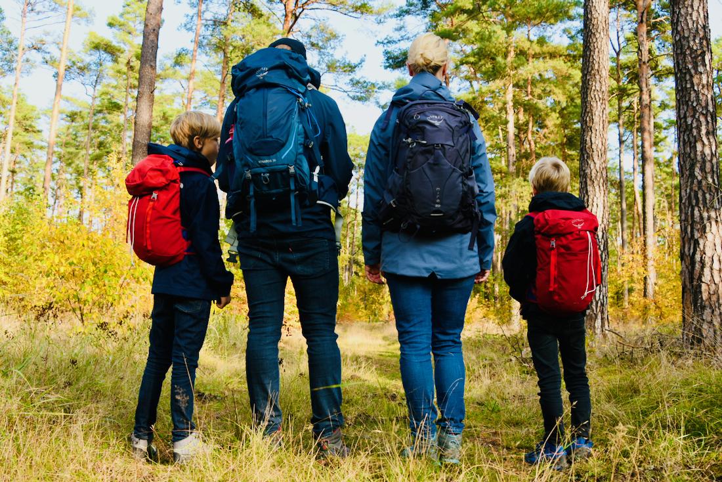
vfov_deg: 31.9
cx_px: 361
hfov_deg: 46.4
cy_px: 241
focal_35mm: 42
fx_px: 843
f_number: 5
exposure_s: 1/100
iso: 100
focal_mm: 28
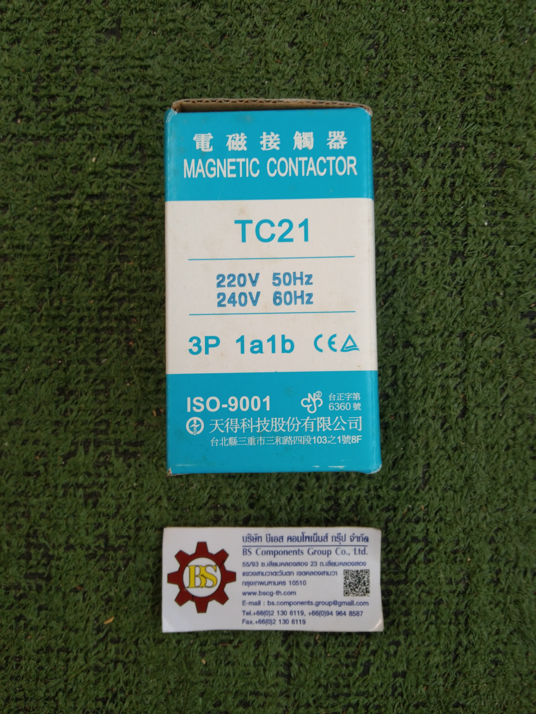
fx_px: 619
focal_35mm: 30
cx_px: 268
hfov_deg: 46.8
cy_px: 357
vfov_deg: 60.0
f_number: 2.2
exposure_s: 1/100
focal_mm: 3.65
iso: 65
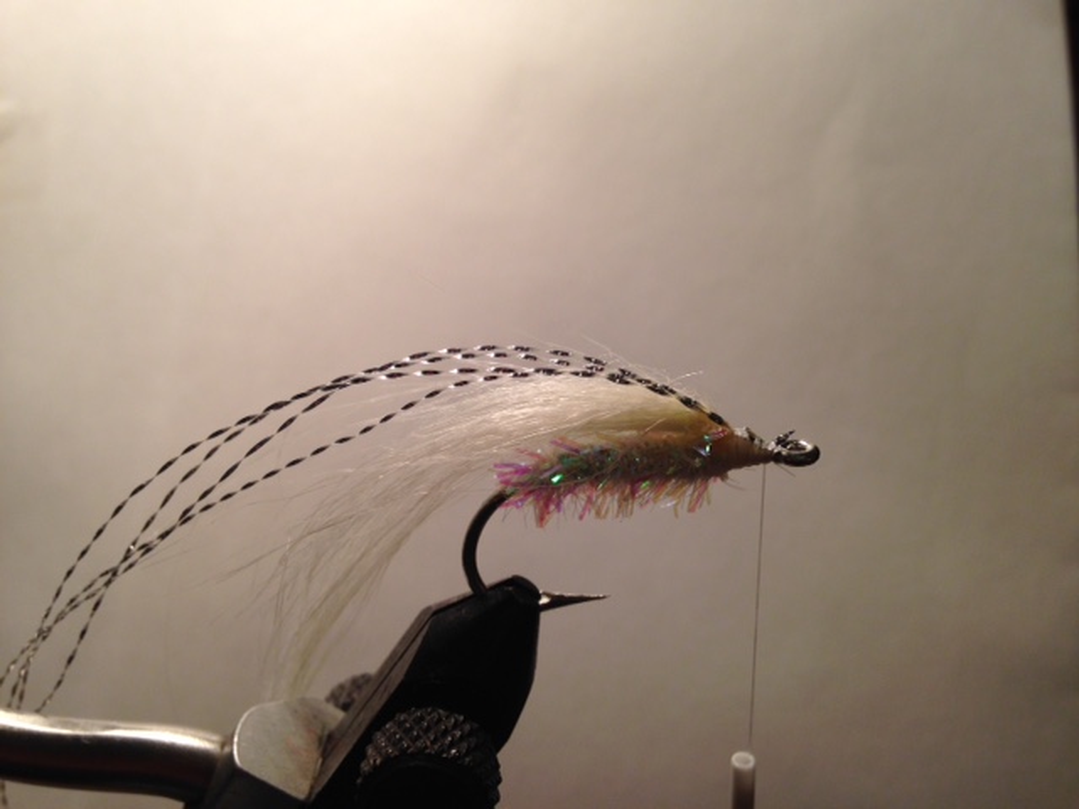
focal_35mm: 33
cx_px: 540
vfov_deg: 42.9
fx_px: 1029
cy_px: 404
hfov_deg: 55.4
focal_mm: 4.12
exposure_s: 1/60
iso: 50
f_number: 2.4
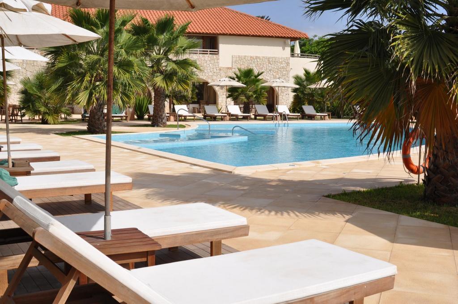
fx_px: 534
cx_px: 229
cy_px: 152
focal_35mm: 42
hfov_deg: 46.5
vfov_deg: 31.8
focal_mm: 28
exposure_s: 1/500
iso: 200
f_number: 11
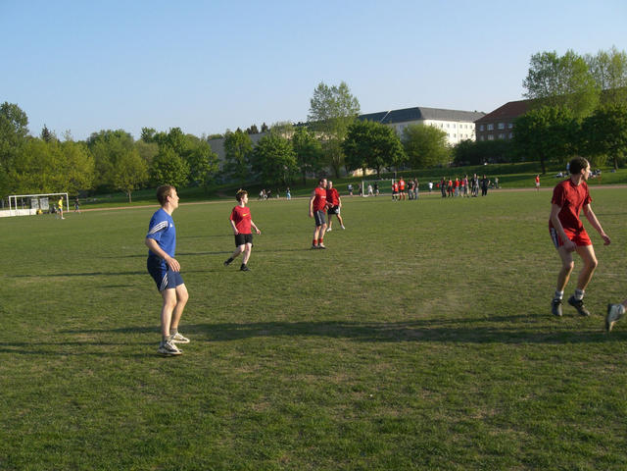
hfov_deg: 49.0
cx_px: 314
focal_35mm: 38
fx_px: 688
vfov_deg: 37.7
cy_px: 236
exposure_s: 1/320
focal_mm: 6.3
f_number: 4.4
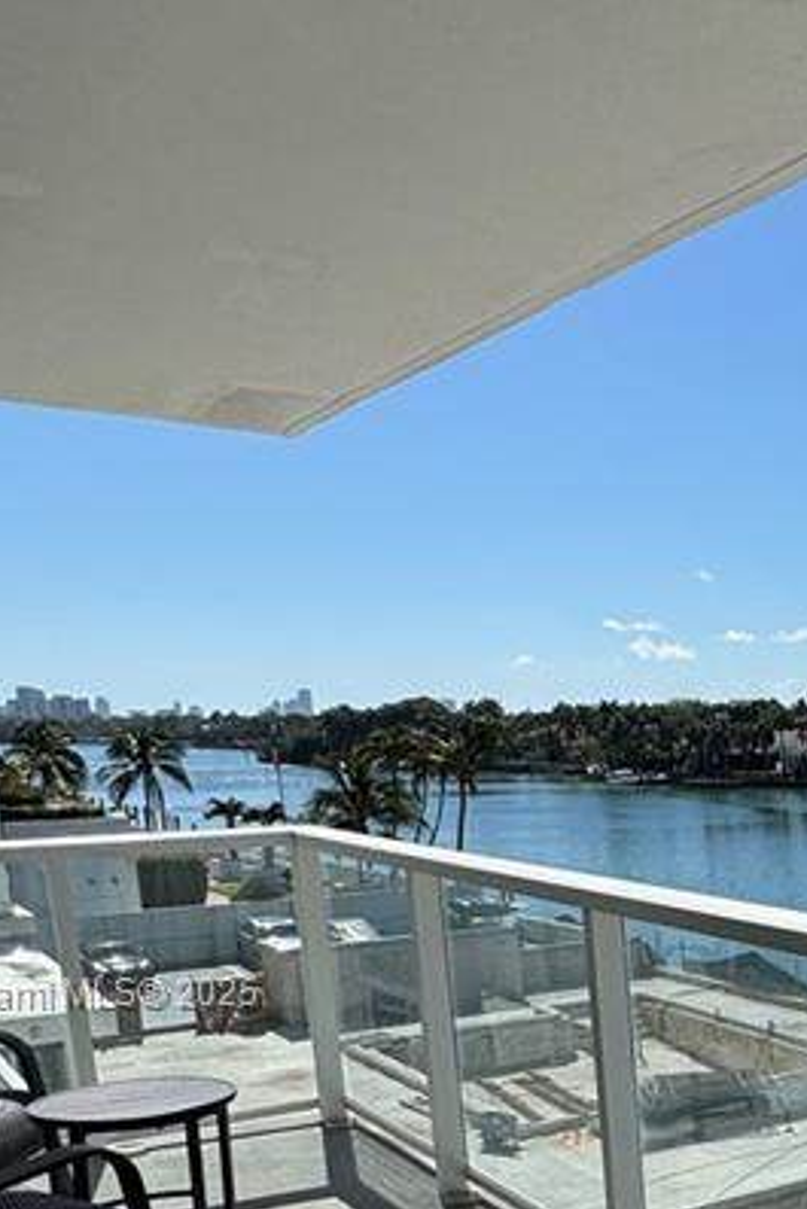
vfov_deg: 42.2
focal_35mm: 44
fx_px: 1478
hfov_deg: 25.8
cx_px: 1072
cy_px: 996
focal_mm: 2.22
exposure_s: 1/3390
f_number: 2.2
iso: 40
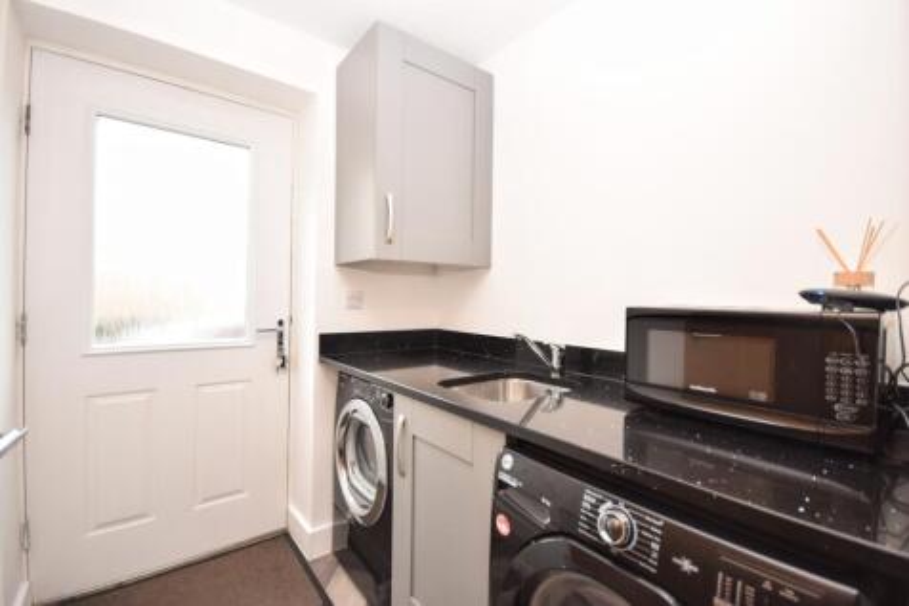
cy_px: 303
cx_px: 454
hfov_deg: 100.4
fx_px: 379
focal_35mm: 15
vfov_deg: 77.3
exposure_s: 1/60
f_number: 4
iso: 180
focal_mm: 10
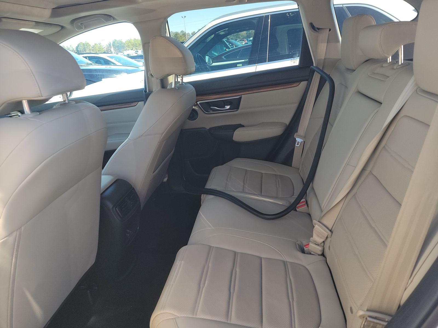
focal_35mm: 24
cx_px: 219
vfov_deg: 56.8
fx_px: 304
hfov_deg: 71.6
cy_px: 164
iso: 98
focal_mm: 6.7
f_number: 1.8
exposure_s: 1/119
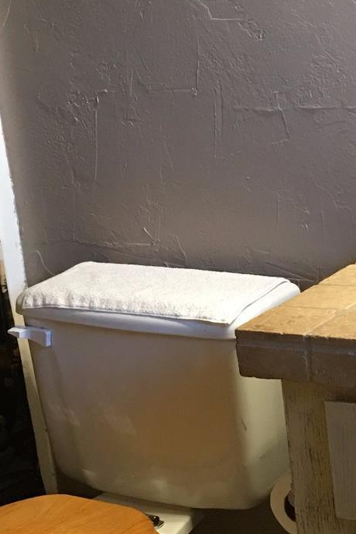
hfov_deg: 15.3
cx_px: 333
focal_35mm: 88
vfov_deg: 23.1
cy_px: 284
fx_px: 1305
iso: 64
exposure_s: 1/15
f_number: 2.2
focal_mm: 4.15
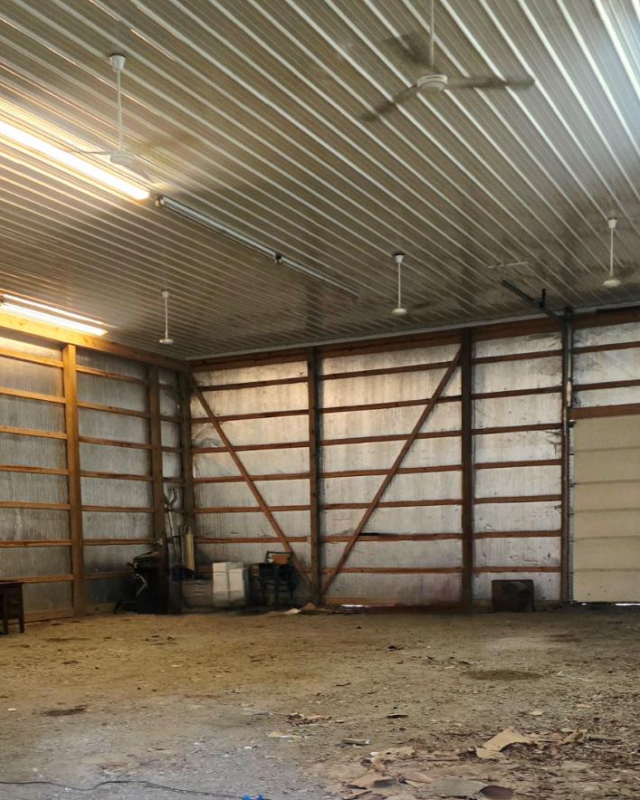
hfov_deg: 38.2
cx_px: 288
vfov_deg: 44.8
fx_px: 924
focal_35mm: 39
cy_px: 627
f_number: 1.7
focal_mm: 6.3
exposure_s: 1/60.2
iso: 1000
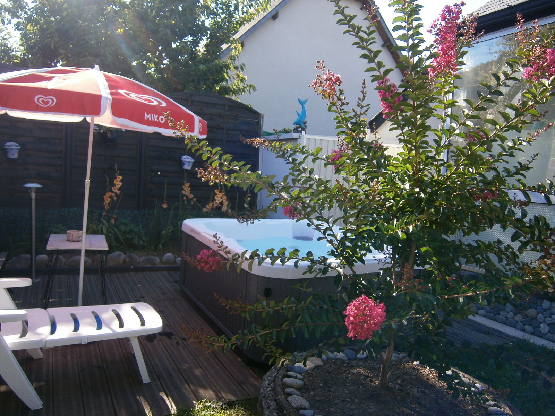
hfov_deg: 67.3
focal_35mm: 26
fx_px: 417
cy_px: 208
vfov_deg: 53.1
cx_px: 278
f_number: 2.8
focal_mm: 4.7
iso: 80
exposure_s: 1/250
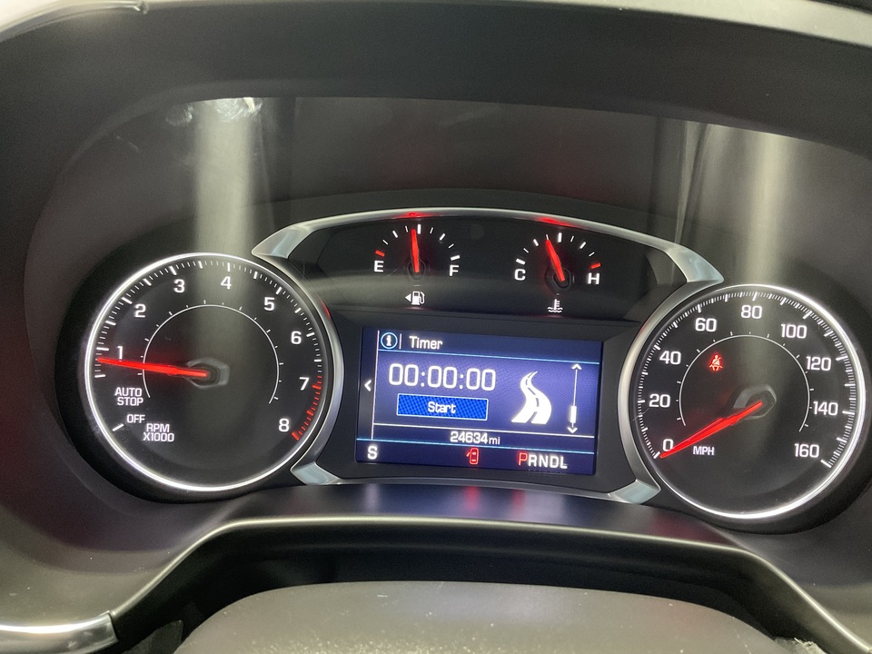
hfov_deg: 61.7
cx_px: 436
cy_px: 327
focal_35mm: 29
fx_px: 731
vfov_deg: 48.2
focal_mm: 3
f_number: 1.8
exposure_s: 1/30
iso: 400
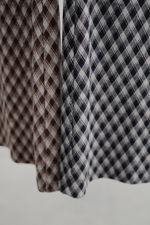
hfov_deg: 25.8
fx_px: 328
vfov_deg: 37.9
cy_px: 112
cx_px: 75
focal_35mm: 52
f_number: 1.4
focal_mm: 35
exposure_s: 1/1250
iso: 200
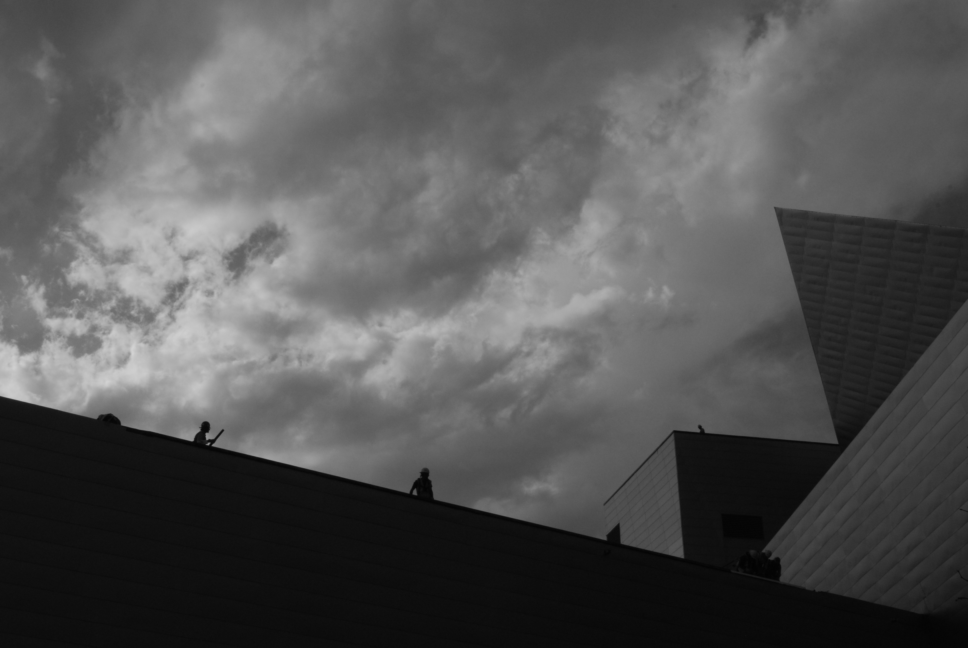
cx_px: 484
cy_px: 324
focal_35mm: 42
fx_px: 1131
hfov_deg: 46.3
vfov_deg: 32.0
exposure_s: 1/400
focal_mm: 28
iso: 400
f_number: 22
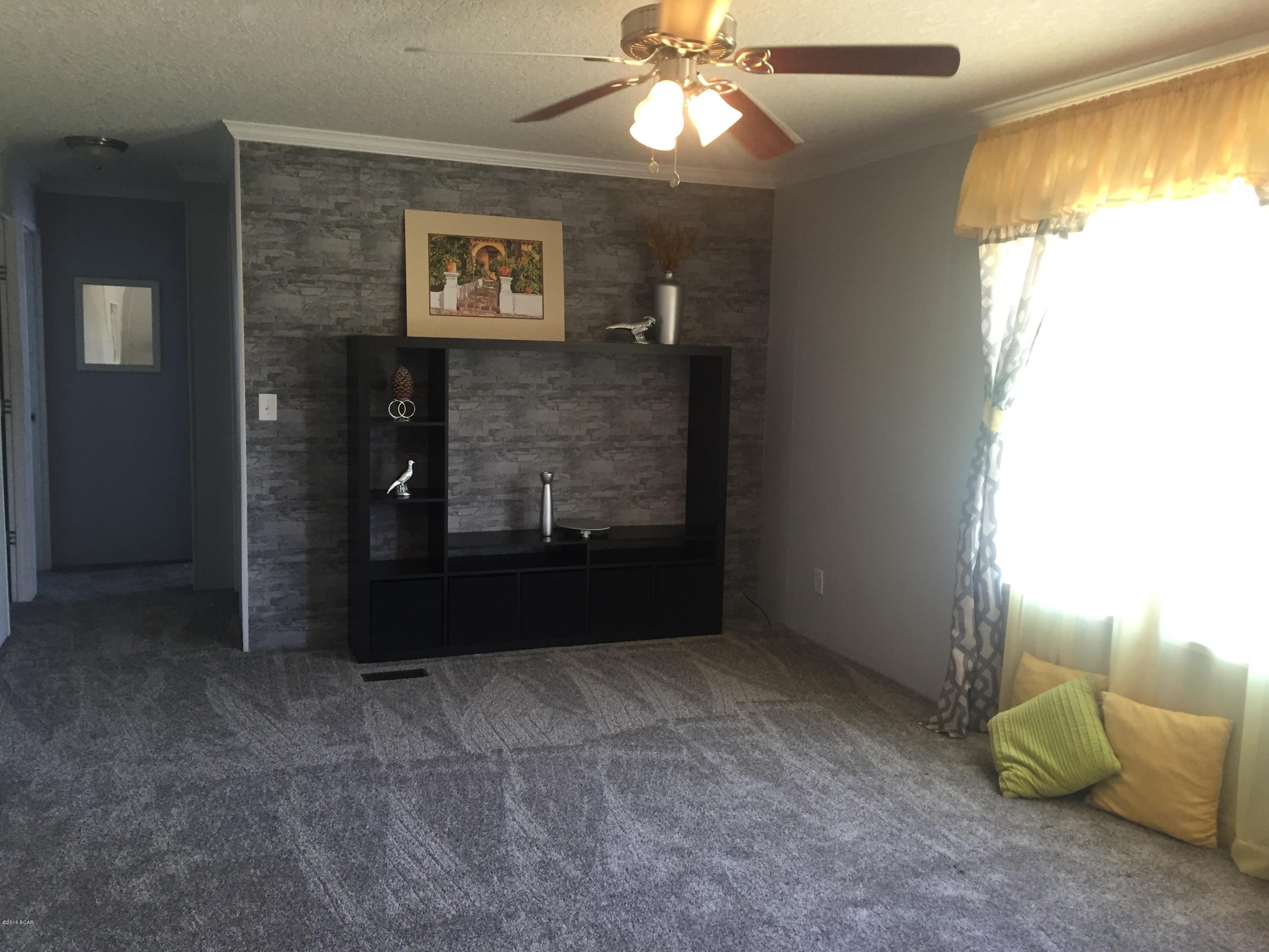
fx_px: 1063
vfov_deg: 48.2
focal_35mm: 29
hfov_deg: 61.7
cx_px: 634
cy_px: 476
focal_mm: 4.15
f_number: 2.2
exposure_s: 1/30
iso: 50
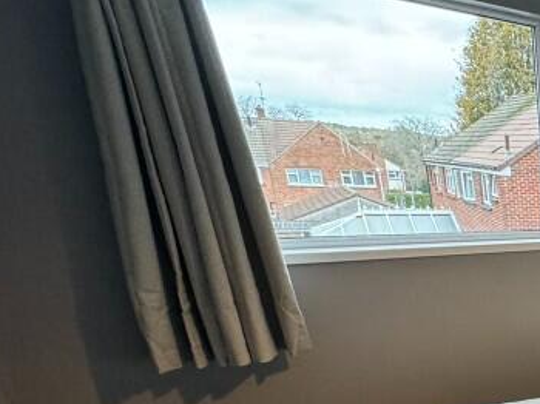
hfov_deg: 30.3
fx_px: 639
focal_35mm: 41
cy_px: 416
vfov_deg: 32.0
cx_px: 776
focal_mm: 2.22
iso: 320
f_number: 2.2
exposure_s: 1/50
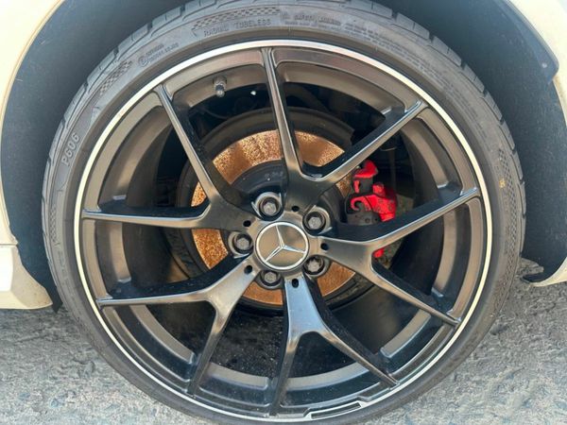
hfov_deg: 71.6
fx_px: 393
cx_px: 284
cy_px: 212
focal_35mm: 24
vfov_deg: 56.8
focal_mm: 6.86
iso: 80
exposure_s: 1/187
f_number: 1.78
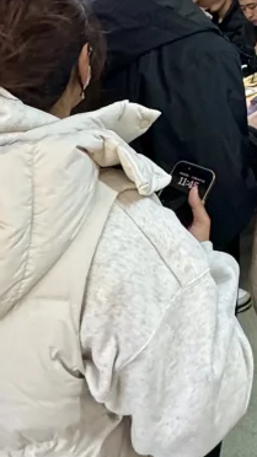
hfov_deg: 17.6
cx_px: 421
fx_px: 715
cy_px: -144
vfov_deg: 28.7
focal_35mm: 59
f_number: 2.2
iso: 250
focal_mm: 2.22
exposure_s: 1/100
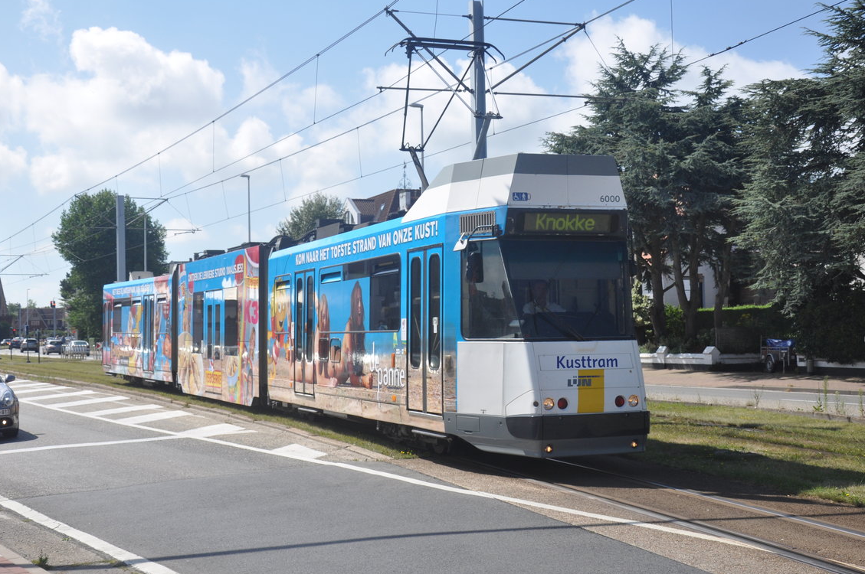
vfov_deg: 26.4
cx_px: 418
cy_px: 283
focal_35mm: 51
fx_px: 1224
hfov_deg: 38.9
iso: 400
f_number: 5.6
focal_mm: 32
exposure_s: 1/1500
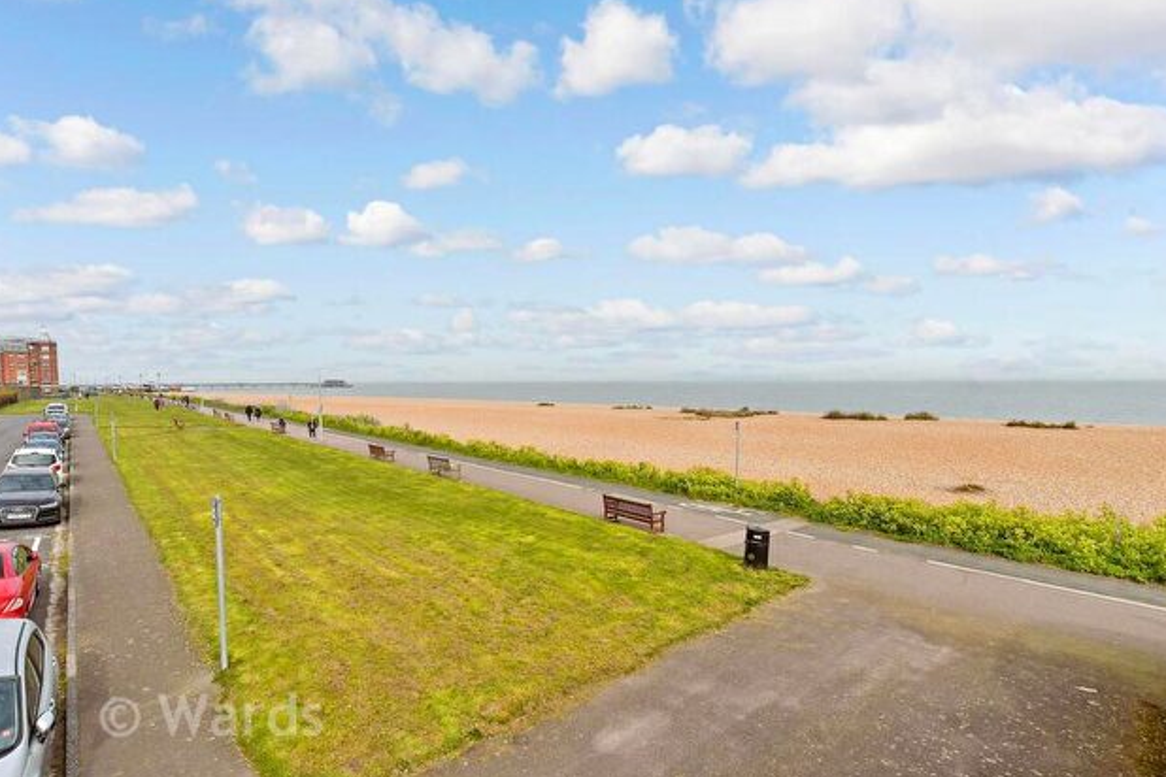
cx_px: 528
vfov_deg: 70.4
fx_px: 551
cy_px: 414
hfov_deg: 93.0
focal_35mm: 17
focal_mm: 10
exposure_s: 1/640
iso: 250
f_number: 8
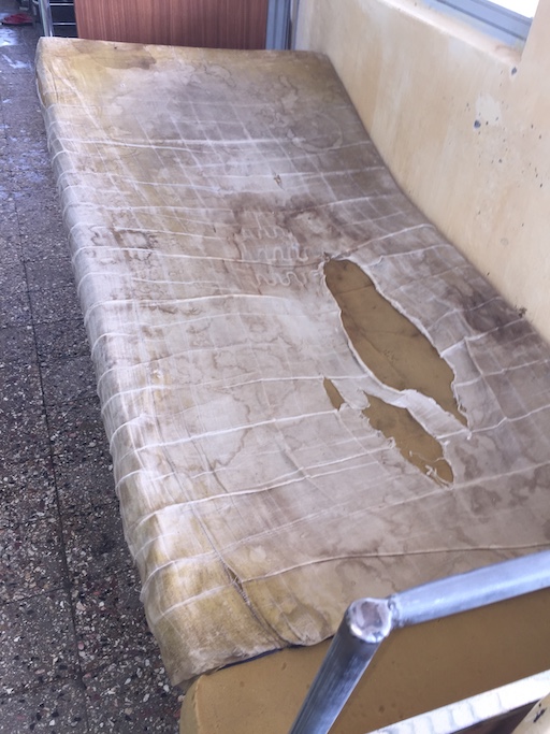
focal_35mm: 29
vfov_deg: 61.7
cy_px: 367
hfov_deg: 48.2
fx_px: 615
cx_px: 275
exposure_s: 1/36
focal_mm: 4.15
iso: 32
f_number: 2.2
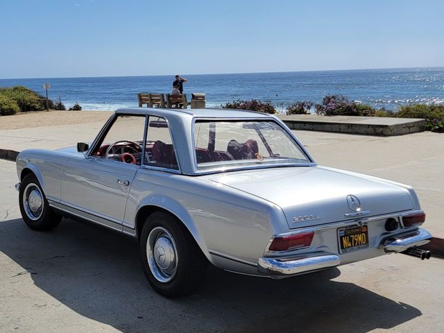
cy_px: 166
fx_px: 308
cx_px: 222
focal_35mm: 24
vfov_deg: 56.8
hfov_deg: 71.6
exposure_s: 1/2500
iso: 16
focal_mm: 6.7
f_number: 1.8
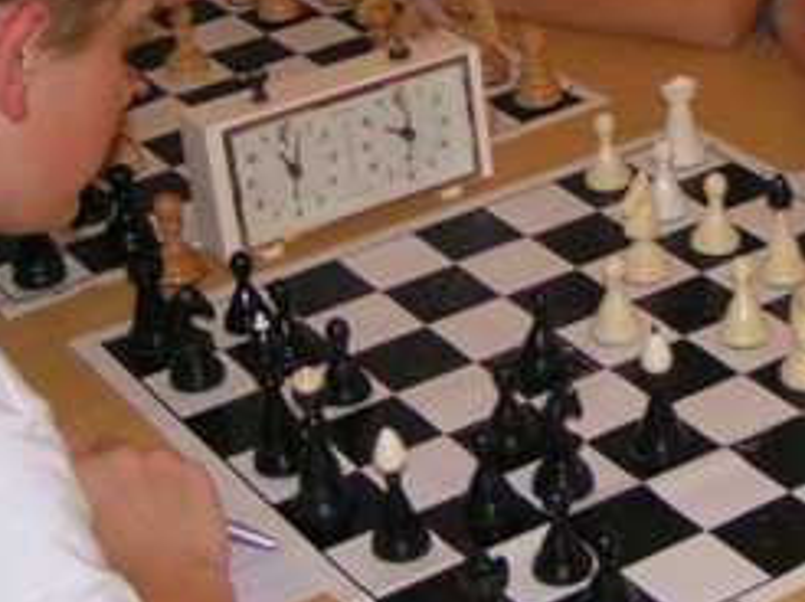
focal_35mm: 99
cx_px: 651
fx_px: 2300
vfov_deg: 14.8
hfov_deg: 19.6
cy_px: 137
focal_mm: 5.8
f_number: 2.8
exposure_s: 1/40
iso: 200
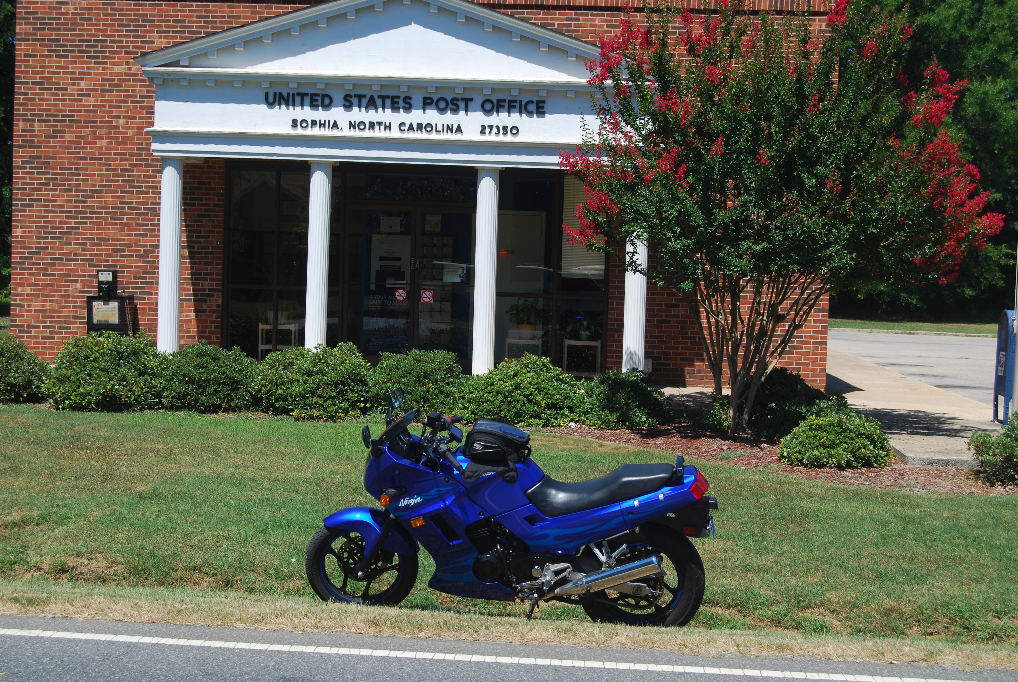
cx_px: 509
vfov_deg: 23.8
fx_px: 1614
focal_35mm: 57
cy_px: 341
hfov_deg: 35.0
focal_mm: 38
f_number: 8
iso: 100
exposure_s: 1/250
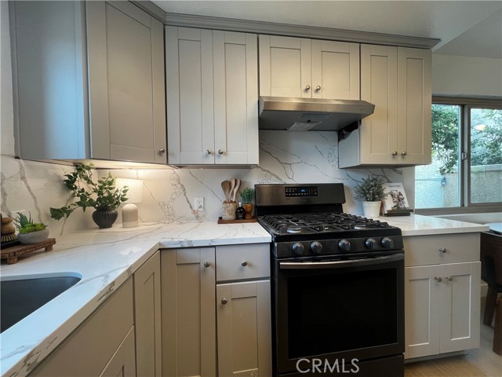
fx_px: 189
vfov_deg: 89.9
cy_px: 188
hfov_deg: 106.2
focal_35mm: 13
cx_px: 251
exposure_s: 1/120
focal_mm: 1.57
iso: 125
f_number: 1.8
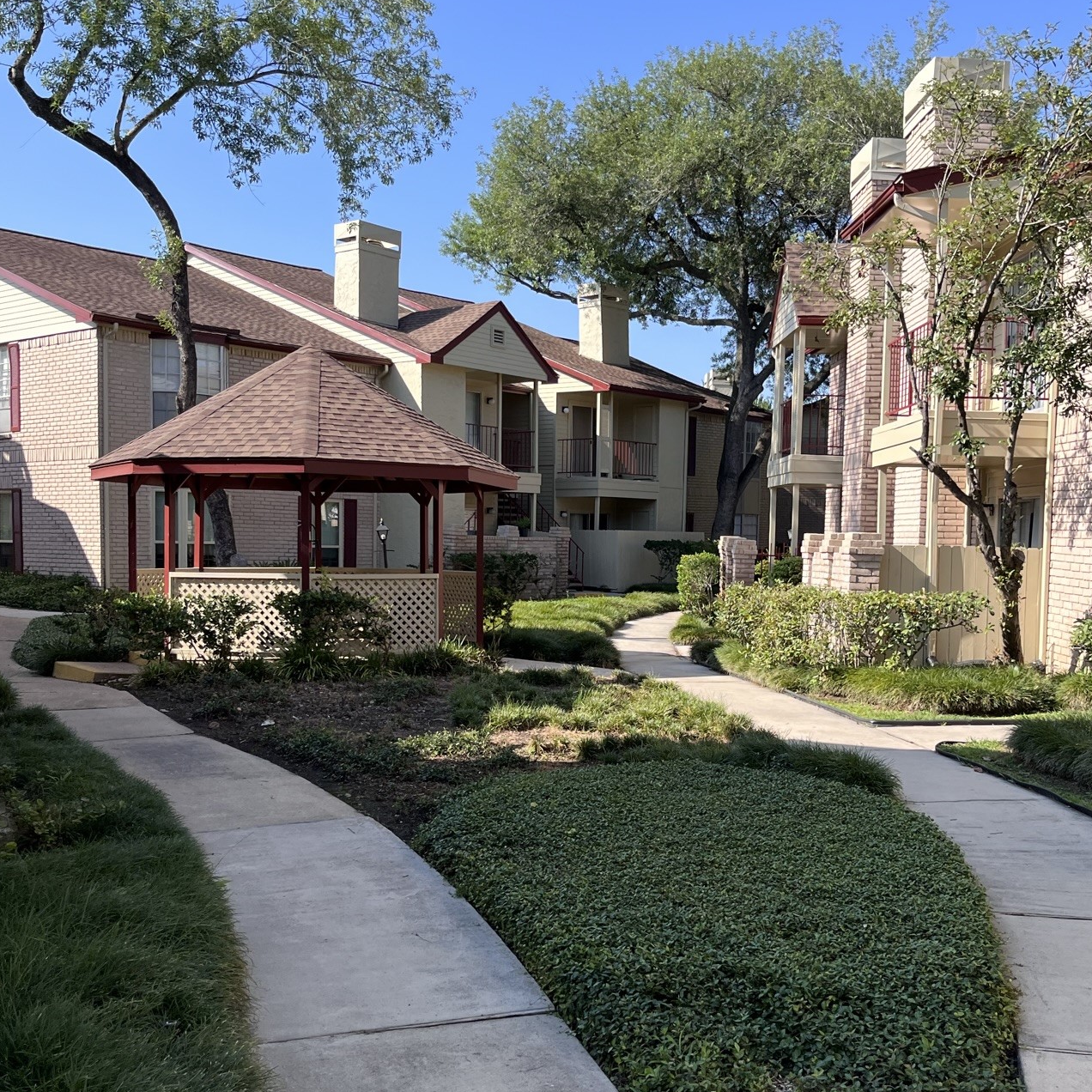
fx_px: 1321
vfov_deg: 44.9
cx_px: 598
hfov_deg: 44.9
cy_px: 607
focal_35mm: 37
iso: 50
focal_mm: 5.1
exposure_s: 1/1517
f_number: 1.6
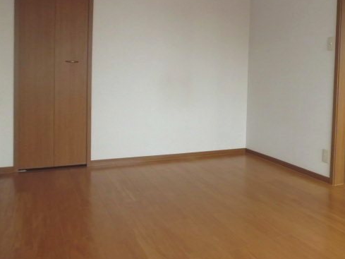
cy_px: 93
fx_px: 339
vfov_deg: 41.4
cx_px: 224
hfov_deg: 53.1
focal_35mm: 34
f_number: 2.8
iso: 64
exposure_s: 1/100
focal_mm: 4.7
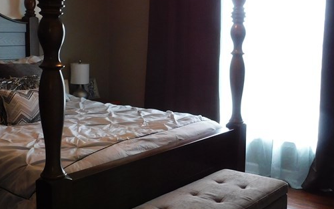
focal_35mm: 52
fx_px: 473
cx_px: 195
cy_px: 97
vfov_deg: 24.9
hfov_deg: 38.8
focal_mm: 4.1
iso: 200
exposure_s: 1/30
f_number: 3
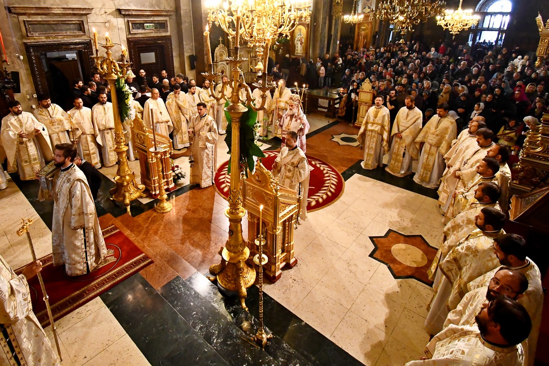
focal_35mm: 15
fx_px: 229
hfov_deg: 100.4
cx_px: 274
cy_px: 183
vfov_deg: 77.3
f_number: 4.5
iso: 4000
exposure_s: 1/50
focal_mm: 10
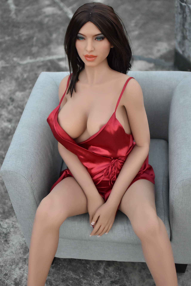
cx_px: 96
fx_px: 418
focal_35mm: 52
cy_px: 143
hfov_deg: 25.8
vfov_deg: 37.9
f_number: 1.8
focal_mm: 35
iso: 3200
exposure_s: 1/2000
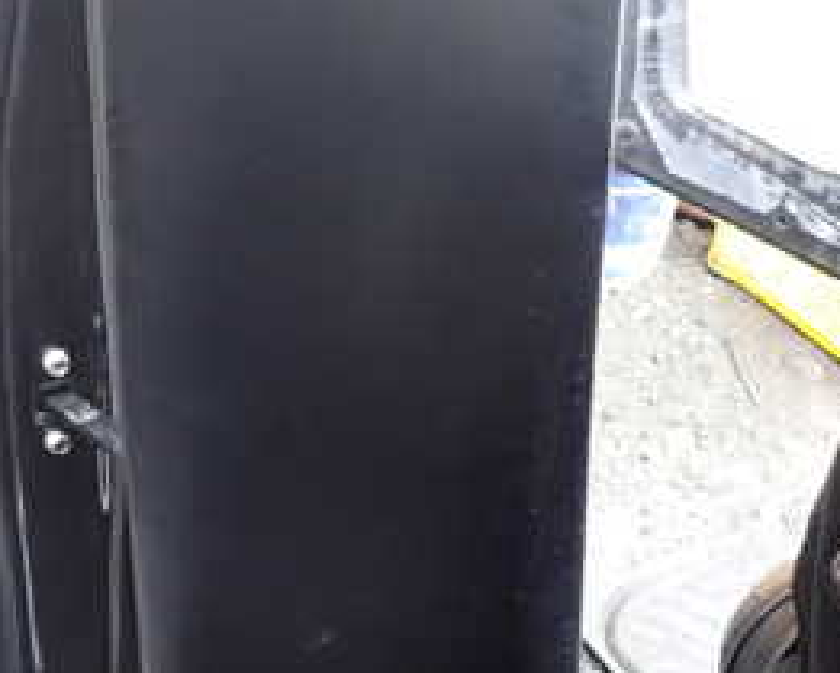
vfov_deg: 27.1
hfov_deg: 33.5
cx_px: 335
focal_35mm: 56
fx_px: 1393
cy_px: 280
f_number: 2
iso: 500
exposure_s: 1/30
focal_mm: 4.5
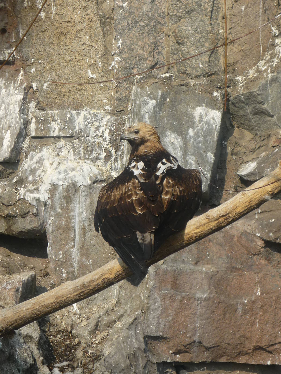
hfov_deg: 11.7
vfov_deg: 15.5
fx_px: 1375
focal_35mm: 127
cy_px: 187
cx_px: 140
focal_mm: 16.5
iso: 100
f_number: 5.1
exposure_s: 1/500
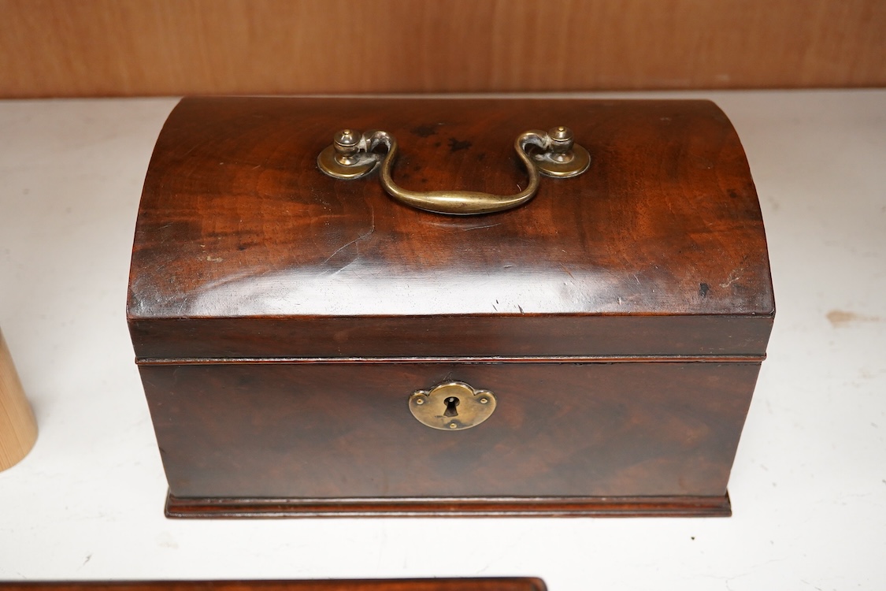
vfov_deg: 29.9
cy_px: 296
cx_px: 443
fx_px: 1107
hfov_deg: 43.6
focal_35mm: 45
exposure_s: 1/160
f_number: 7.1
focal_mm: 30
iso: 2500
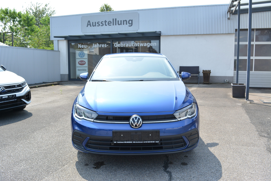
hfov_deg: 61.9
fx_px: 226
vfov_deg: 43.6
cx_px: 136
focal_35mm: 30
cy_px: 90
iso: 320
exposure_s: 1/320
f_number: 9
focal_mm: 20
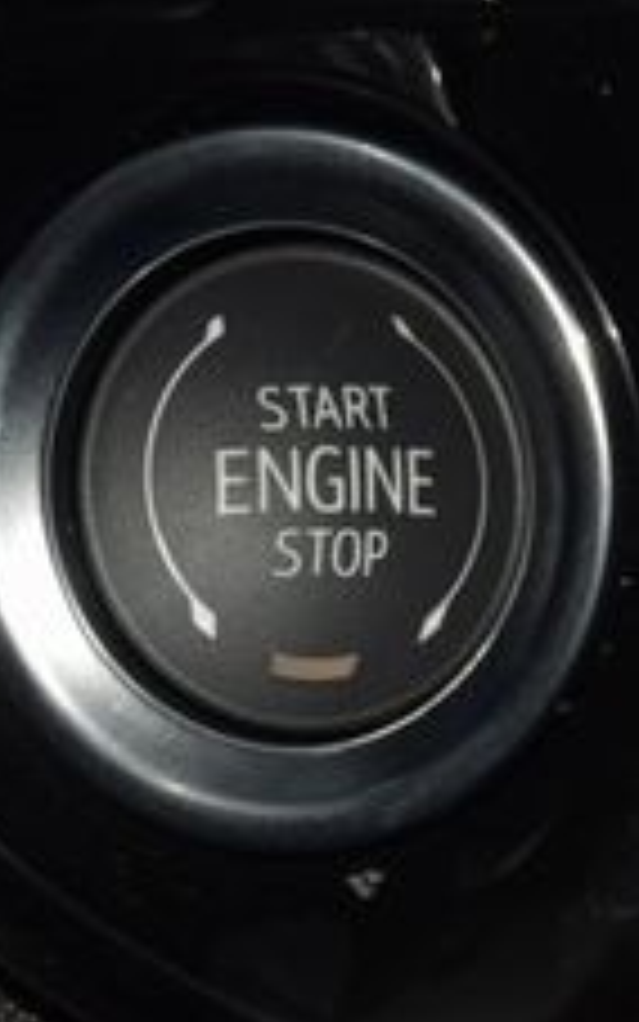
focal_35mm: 302
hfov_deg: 4.4
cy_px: 516
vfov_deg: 7.0
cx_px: 333
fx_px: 8410
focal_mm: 70
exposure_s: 1/125
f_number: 8
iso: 100
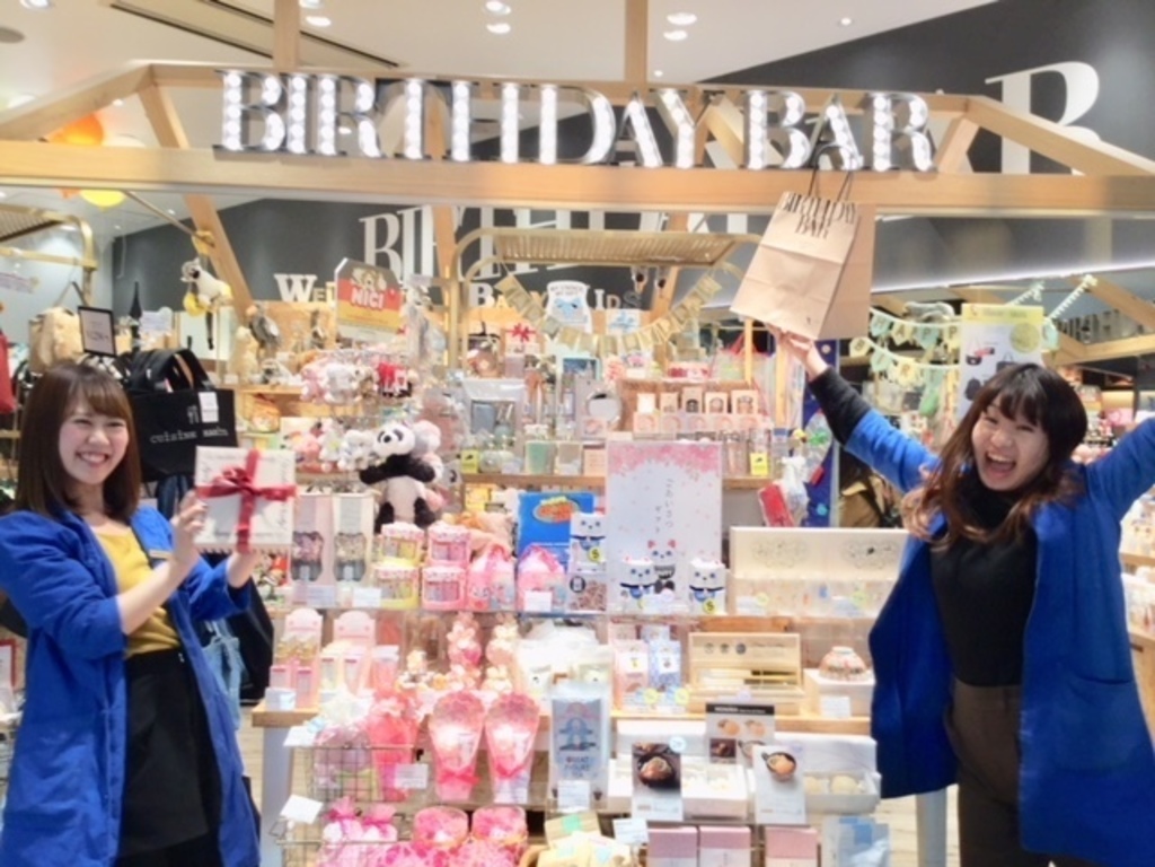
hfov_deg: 58.4
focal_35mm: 31
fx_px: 1034
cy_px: 434
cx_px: 578
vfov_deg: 45.4
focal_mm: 3.3
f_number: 2.4
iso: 32
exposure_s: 1/60
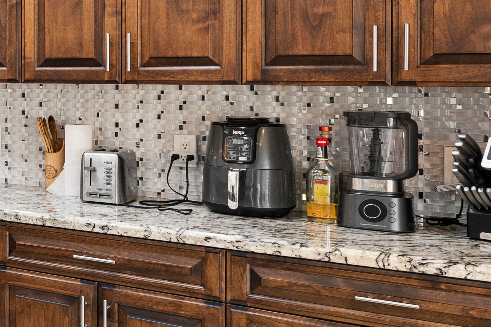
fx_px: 763
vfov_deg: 23.9
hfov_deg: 27.0
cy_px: 77
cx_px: -216
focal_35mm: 56
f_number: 8
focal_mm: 17
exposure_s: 1/10
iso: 800
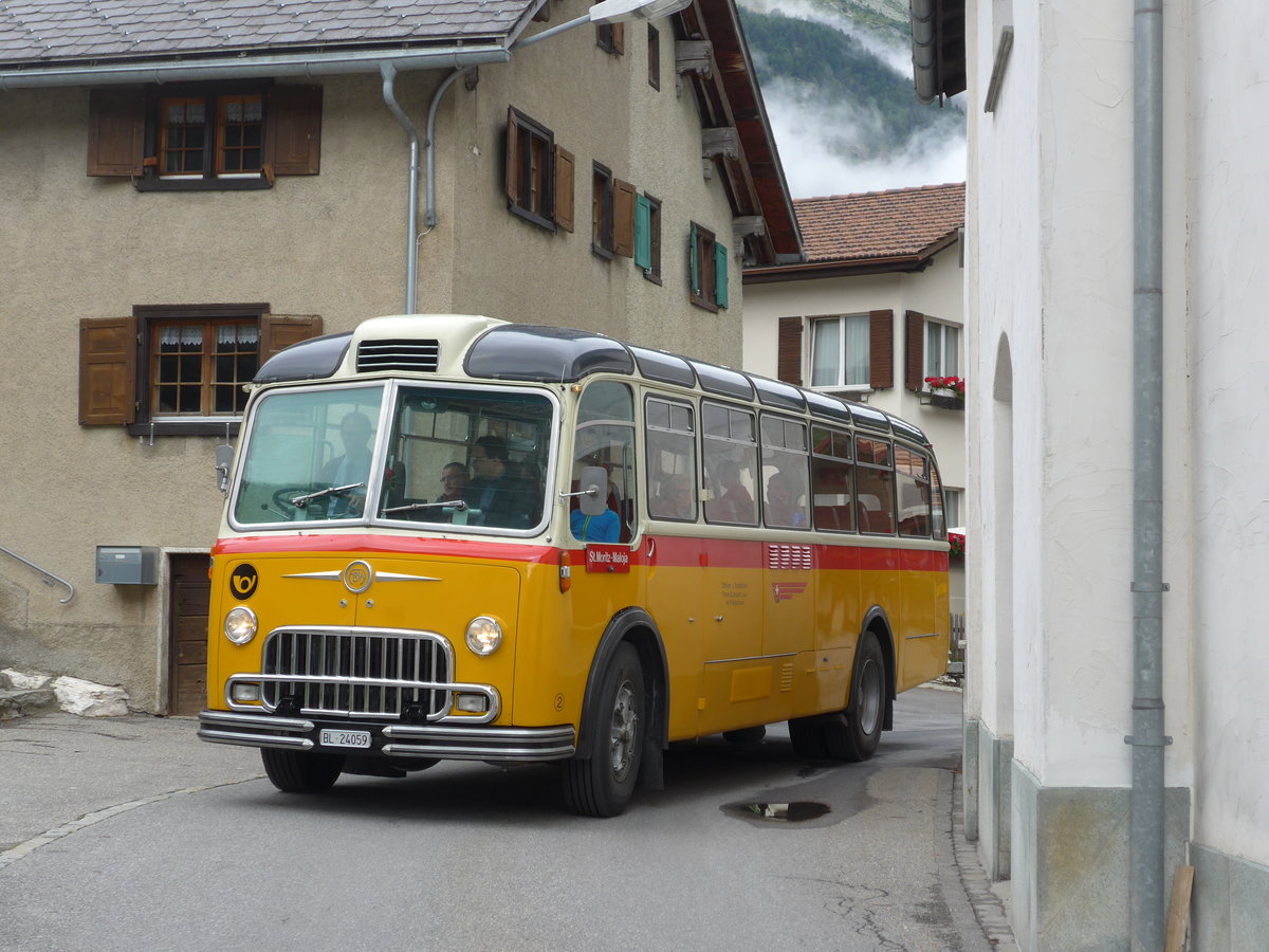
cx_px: 634
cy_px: 476
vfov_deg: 22.3
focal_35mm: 66
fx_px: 2420
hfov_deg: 29.4
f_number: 3.9
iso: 80
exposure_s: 1/250
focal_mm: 13.4
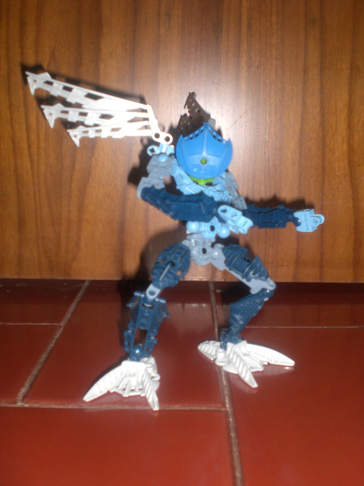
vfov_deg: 49.0
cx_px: 182
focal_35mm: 38
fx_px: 533
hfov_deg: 37.7
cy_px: 243
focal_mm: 6.3
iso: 200
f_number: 3.1
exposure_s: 1/60
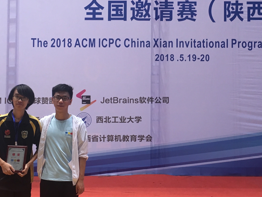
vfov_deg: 25.7
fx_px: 431
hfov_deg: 33.8
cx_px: 141
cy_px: 89
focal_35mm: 57
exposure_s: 1/30
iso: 80
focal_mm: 4.15
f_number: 2.2
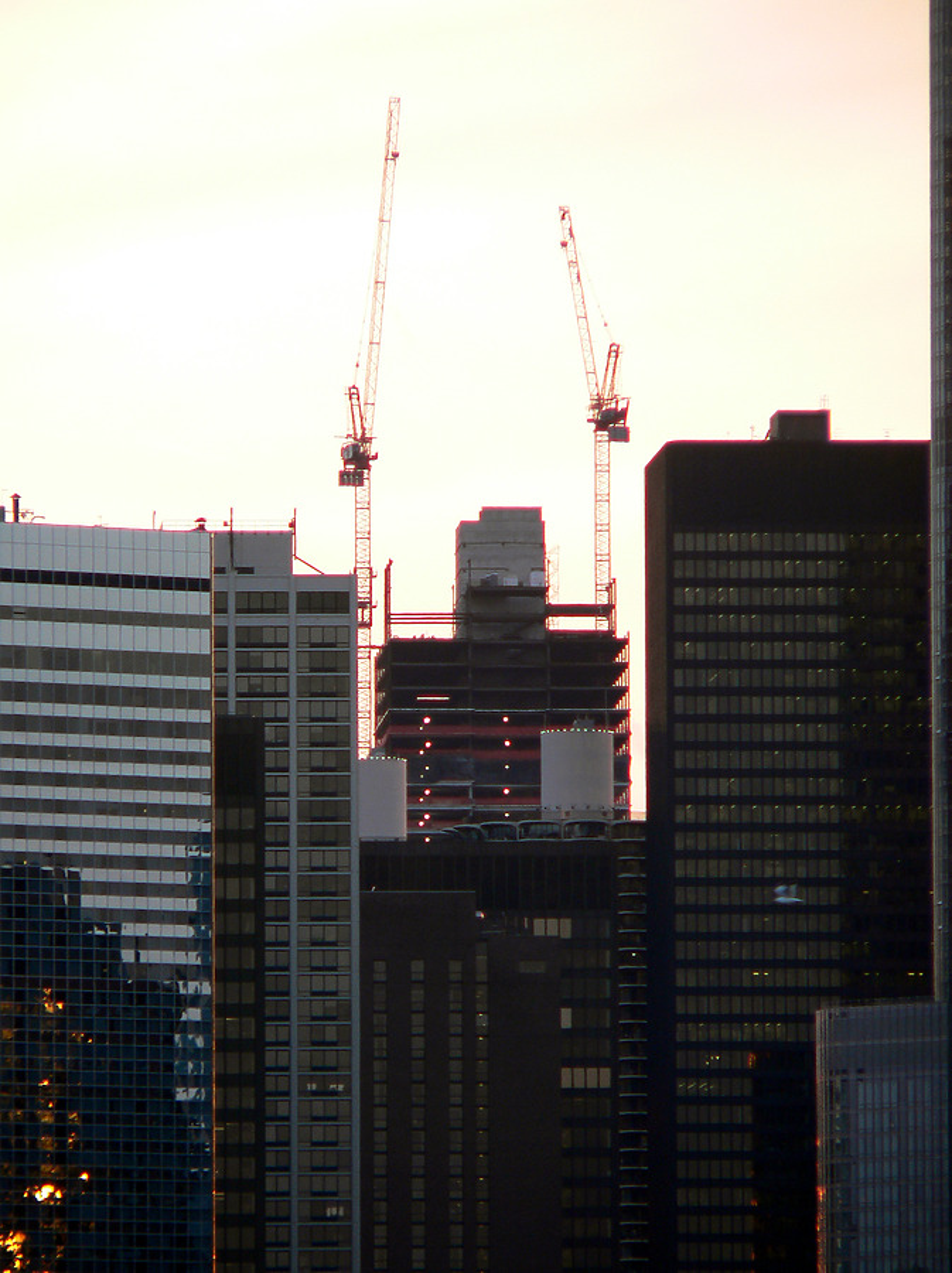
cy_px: 636
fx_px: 15871
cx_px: 476
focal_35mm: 432
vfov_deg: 4.6
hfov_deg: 3.4
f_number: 2.8
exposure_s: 1/100
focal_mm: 72
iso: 80
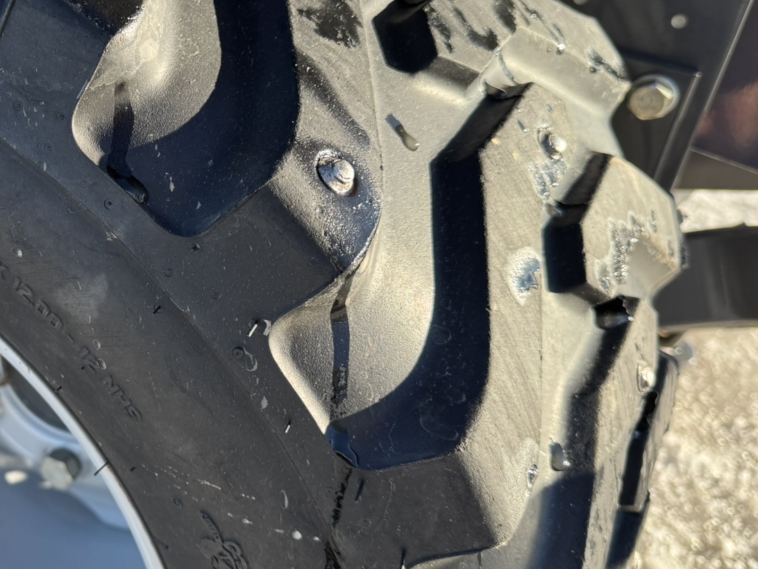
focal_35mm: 45
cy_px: 257
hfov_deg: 39.5
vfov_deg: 32.2
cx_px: 96
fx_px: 985
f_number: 1.78
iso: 80
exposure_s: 1/645
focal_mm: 6.76
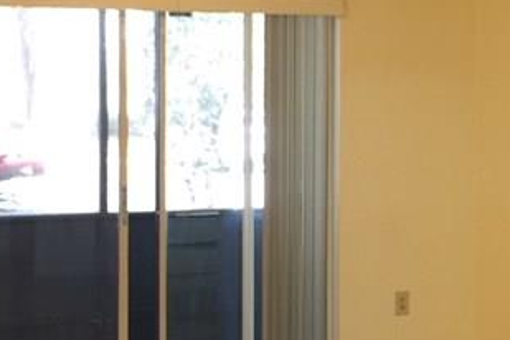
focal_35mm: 100
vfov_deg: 13.7
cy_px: 180
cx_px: 380
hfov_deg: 20.3
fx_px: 1417
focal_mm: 4.15
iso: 50
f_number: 2.2
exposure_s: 1/15
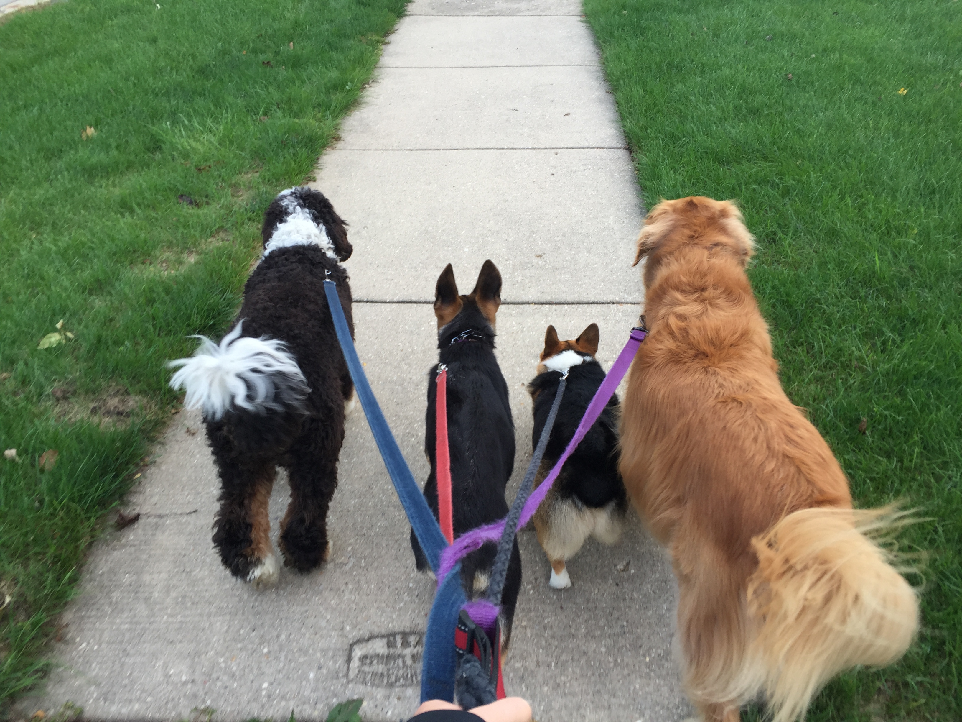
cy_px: 361
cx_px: 481
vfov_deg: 48.2
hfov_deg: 61.7
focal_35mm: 29
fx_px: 806
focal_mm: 4.15
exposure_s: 1/168
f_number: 2.2
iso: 32
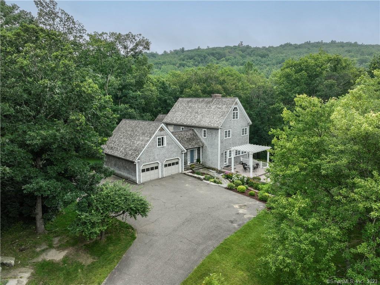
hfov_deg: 71.6
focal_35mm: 24
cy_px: 142
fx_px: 263
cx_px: 190
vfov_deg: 56.8
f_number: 2.8
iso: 130
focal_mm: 12.29
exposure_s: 1/1000
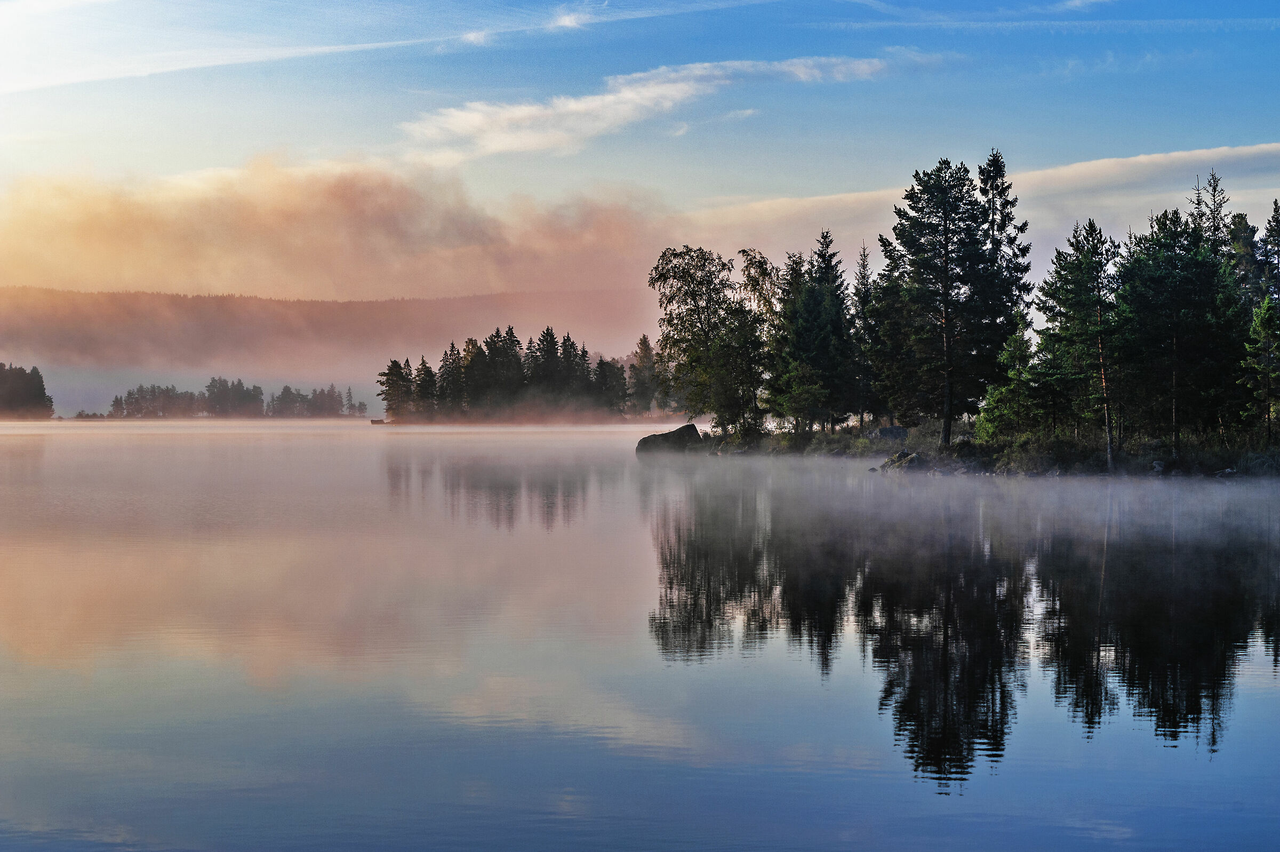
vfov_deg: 6.9
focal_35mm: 200
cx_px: 640
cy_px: 426
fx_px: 7106
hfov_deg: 10.3
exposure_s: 1/250
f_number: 8
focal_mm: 200
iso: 200
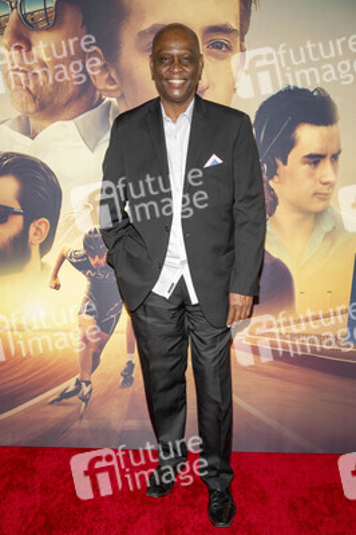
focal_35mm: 35
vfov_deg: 54.5
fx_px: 520
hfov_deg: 37.8
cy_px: 268
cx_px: 178
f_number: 4.5
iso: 800
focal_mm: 35
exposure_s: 1/200
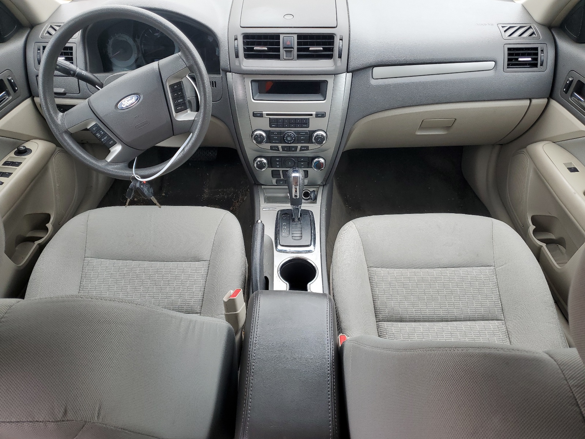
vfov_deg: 53.1
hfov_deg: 67.3
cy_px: 220
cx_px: 292
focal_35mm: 26
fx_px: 439
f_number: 1.5
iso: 50
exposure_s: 1/263
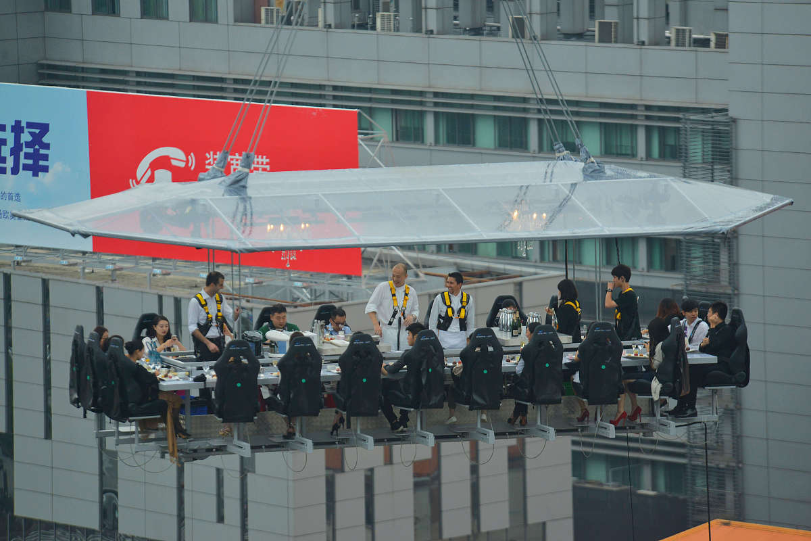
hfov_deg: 6.2
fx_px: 7434
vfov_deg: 4.2
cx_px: 406
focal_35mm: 330
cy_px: 270
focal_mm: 330
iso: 400
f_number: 5.3
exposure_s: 1/400
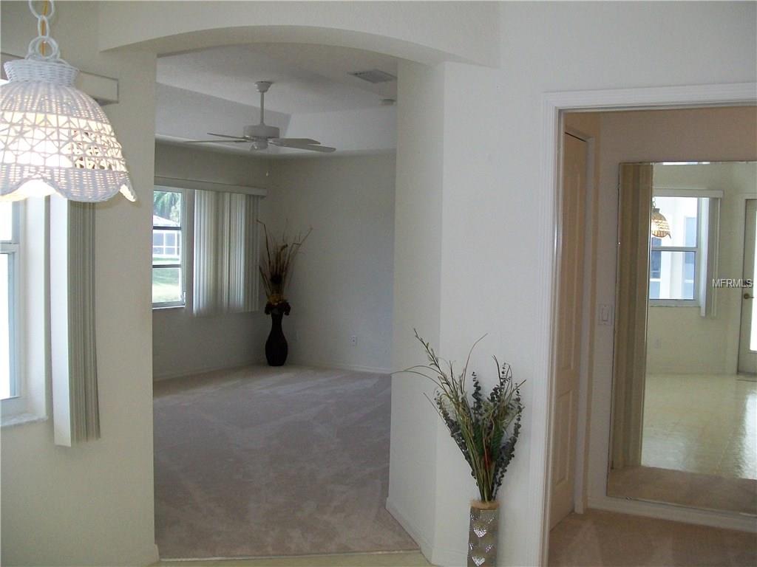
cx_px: 378
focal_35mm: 36
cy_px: 284
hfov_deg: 51.4
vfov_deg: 39.7
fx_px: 787
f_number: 2.7
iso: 160
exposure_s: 1/125
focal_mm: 6
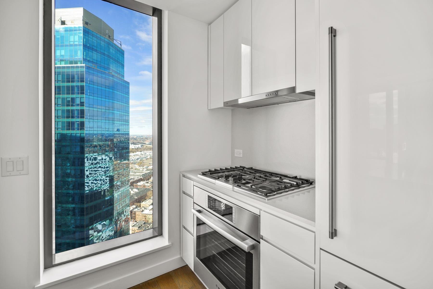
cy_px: 144
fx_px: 192
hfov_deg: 96.7
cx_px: 216
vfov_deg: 73.7
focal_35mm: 16
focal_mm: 16
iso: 100
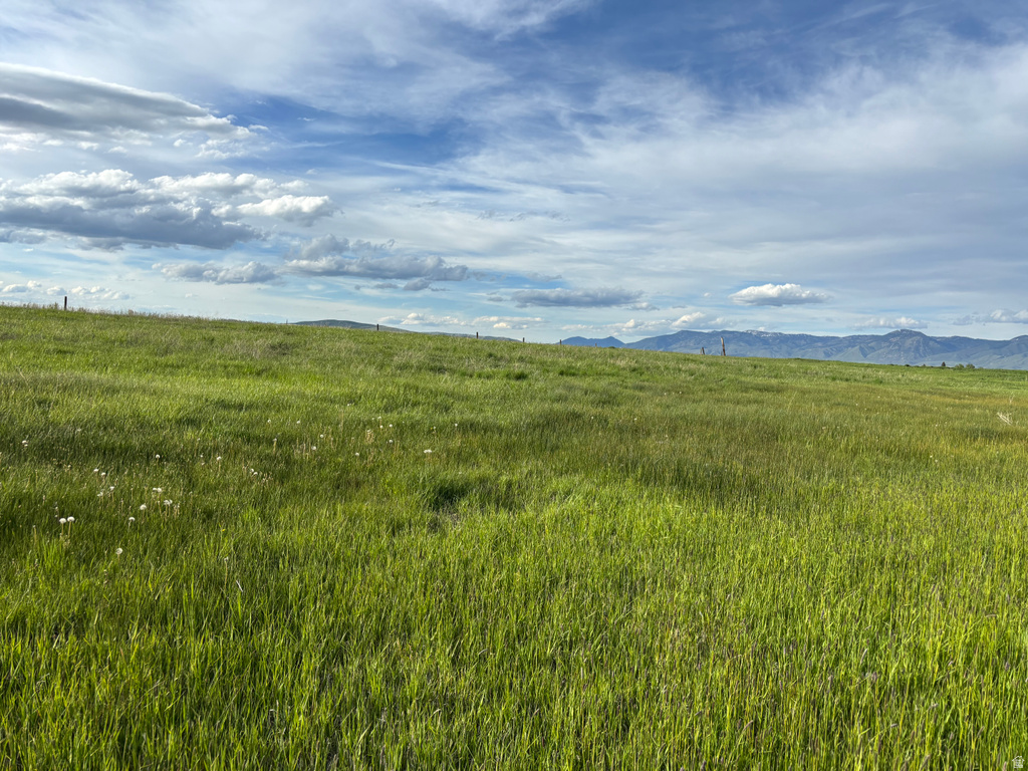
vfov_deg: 53.1
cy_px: 386
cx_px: 514
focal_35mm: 26
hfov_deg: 67.3
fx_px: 772
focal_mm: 5.96
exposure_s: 1/2933
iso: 50
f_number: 1.6
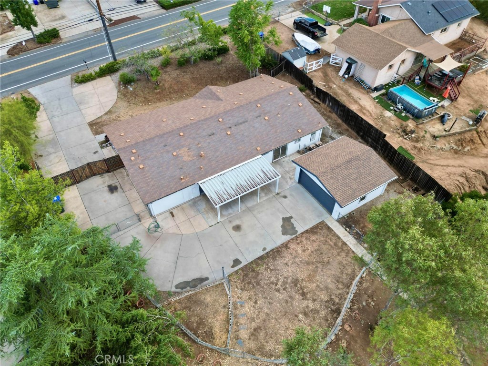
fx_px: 338
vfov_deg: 56.8
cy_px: 183
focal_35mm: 24
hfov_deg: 71.6
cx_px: 244
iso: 110
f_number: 1.7
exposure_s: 1/50
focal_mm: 6.72
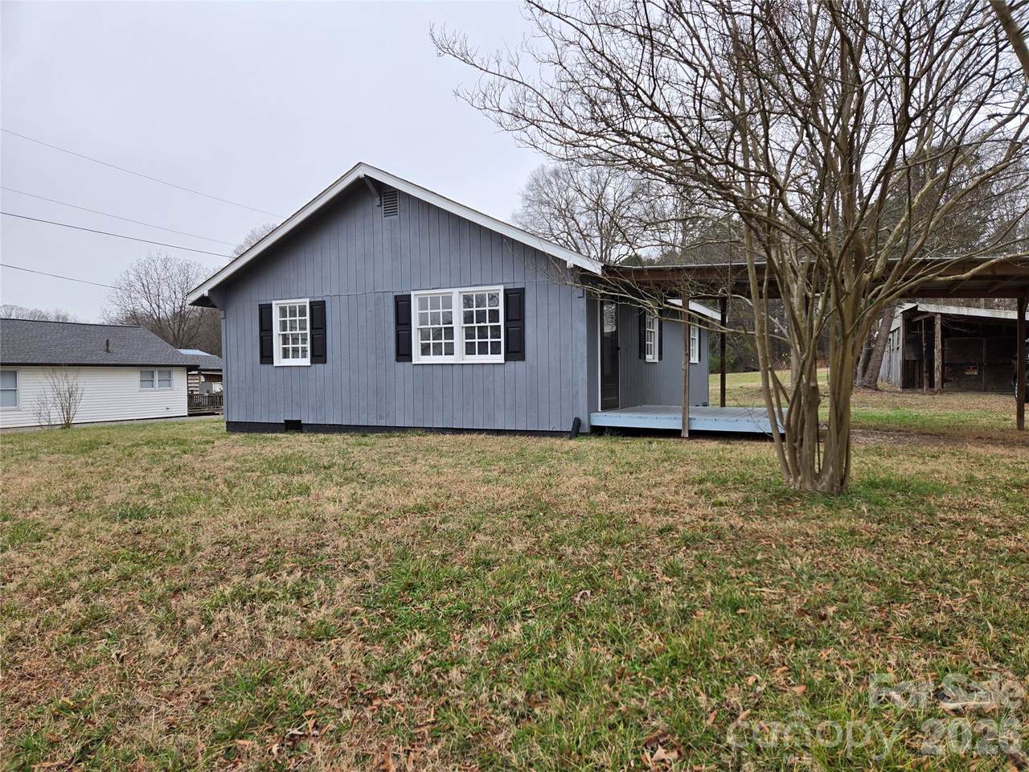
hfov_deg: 73.9
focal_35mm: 23
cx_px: 514
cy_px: 386
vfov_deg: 58.9
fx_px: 684
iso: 25
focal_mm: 5.4
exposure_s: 1/222
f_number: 1.8
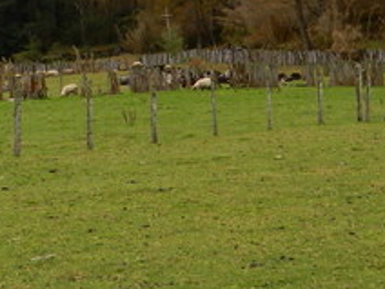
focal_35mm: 132
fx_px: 1468
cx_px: 2
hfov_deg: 14.7
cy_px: -154
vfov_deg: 10.8
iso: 80
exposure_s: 1/200
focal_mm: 6.2
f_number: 3.3
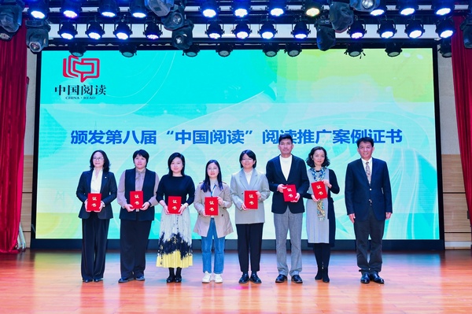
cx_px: 236
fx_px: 459
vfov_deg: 37.8
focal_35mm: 35
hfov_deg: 54.5
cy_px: 157
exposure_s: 1/250
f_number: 5
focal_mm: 35
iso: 1600
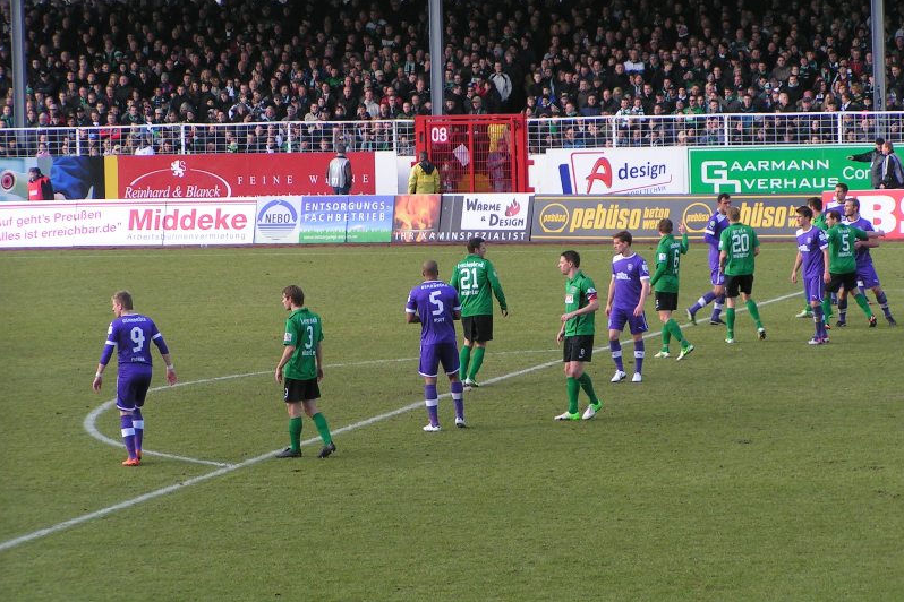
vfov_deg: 8.0
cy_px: 264
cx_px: 452
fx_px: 4294
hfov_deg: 12.0
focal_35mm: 171
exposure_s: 1/160
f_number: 4.5
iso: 50
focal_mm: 25.1
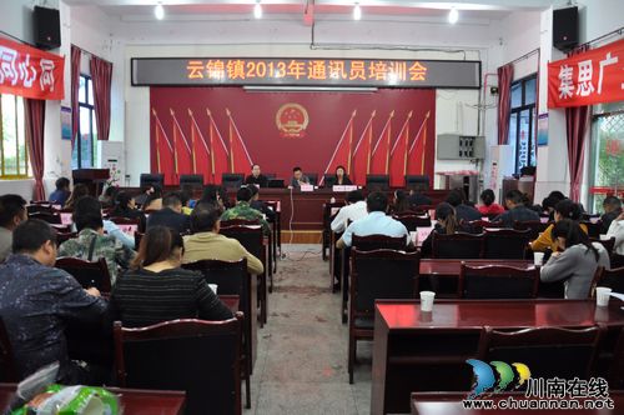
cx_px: 312
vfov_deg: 47.8
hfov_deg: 67.4
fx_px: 467
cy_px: 208
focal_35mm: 27
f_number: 4
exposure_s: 1/15
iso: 560
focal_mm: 18
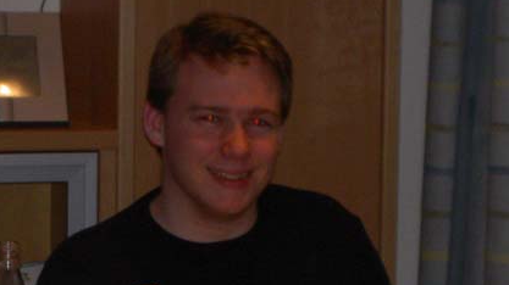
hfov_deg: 11.8
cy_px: 203
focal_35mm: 182
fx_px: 2455
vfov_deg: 6.7
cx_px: 262
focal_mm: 24
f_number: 4.9
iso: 100
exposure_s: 1/89.3
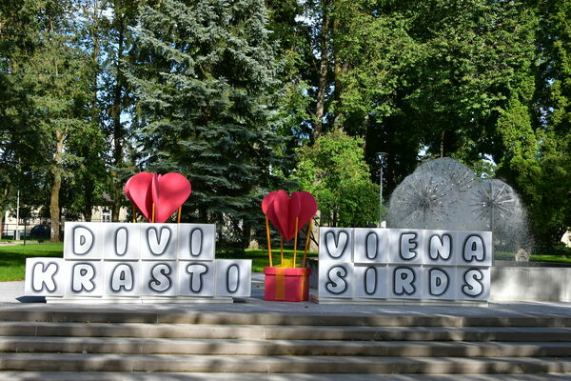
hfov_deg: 38.9
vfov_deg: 26.5
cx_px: 286
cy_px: 190
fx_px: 809
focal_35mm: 51
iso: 200
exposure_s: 1/400
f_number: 10
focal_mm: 34
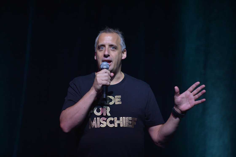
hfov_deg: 10.3
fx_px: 1311
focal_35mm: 200
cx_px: 118
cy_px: 78
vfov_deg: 6.9
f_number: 4
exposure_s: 1/320
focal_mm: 200
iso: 800
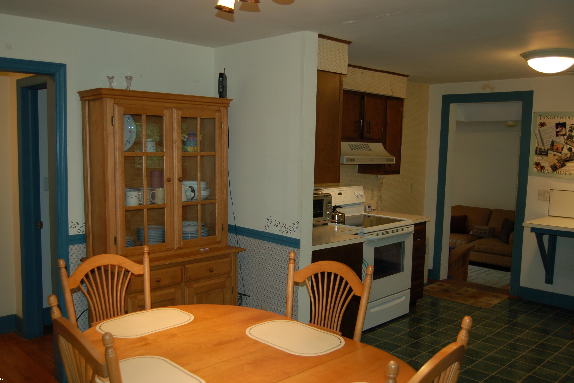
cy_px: 194
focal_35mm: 34
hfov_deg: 55.8
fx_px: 542
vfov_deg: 38.9
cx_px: 283
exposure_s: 1/60
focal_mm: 22
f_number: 3.8
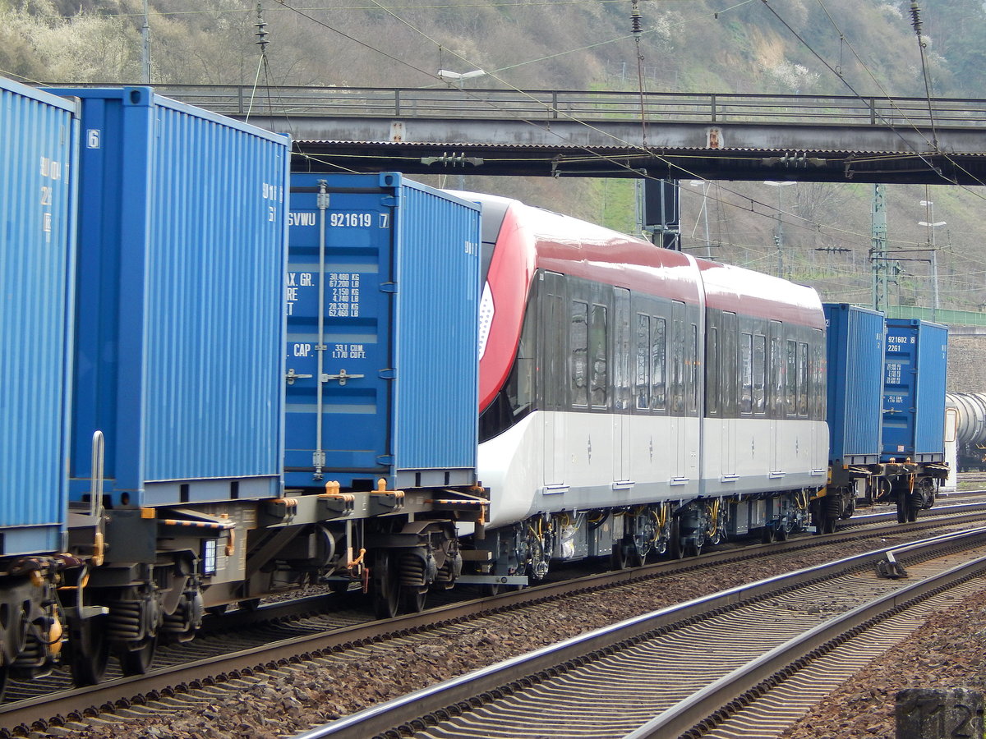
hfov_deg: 9.6
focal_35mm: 207
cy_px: 370
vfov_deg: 7.2
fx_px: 5896
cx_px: 493
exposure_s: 1/125
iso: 125
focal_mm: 37.1
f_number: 5.4
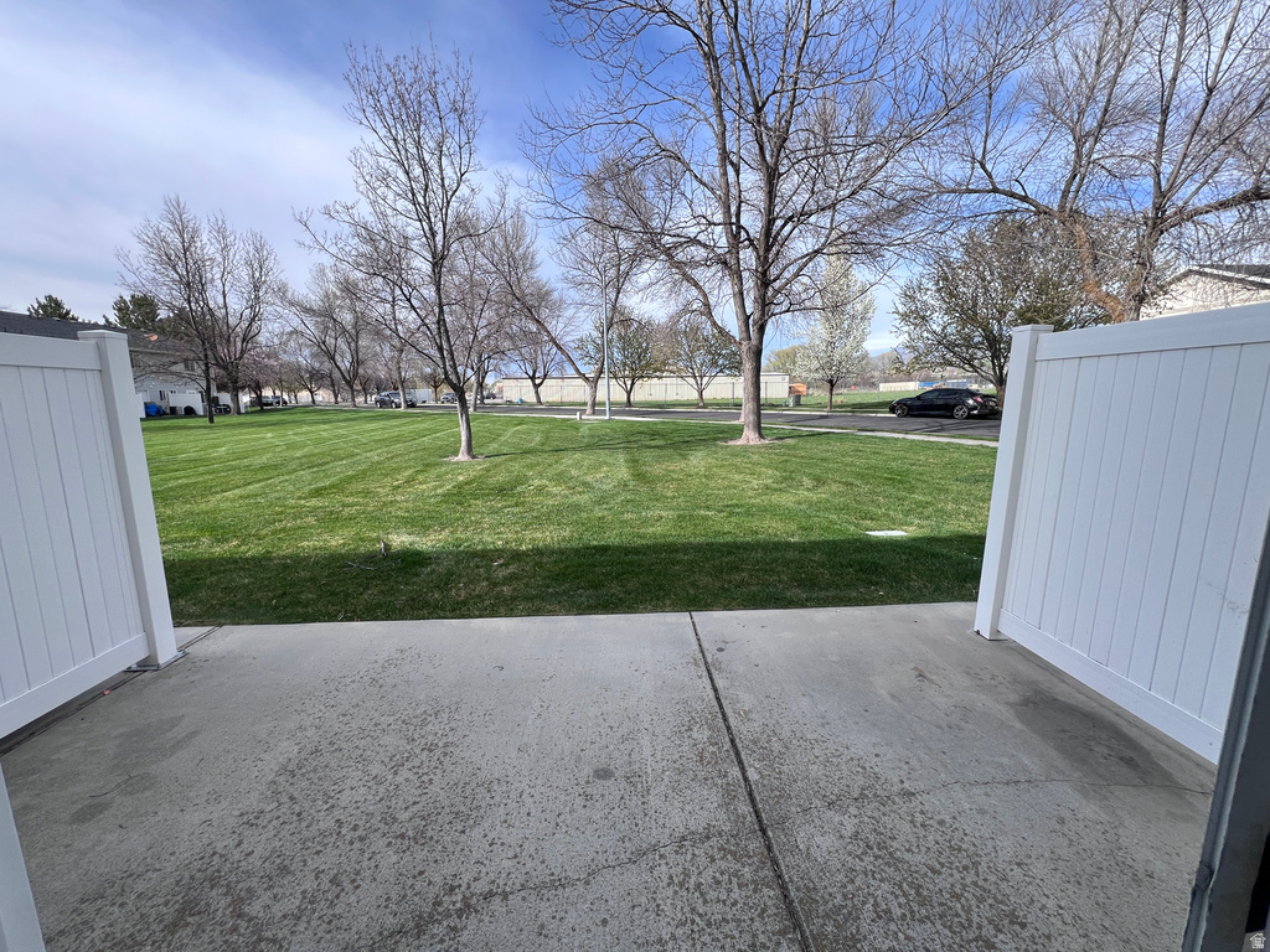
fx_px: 477
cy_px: 476
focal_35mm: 13
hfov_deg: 106.2
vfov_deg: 89.9
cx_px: 635
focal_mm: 1.57
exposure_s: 1/867
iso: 32
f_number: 1.8
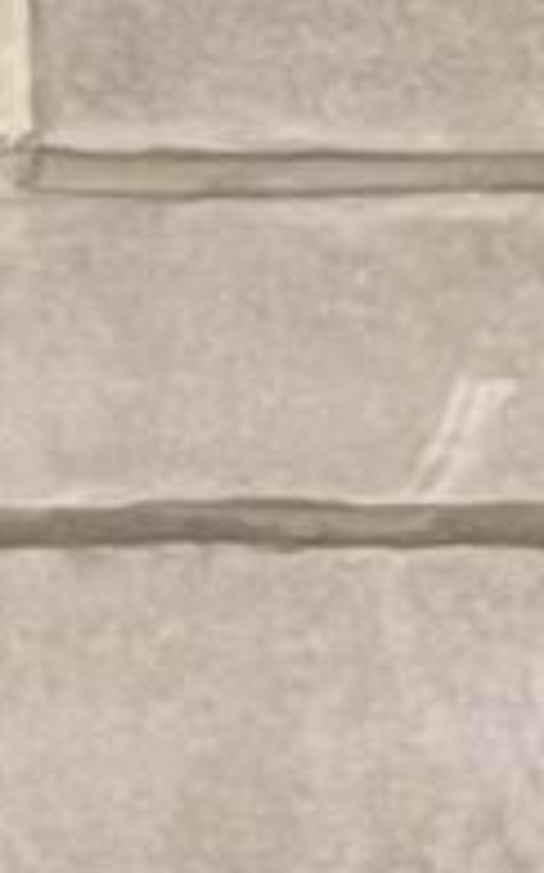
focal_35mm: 273
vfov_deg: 6.7
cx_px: 3709
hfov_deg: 3.8
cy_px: -2034
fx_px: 6486
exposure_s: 1/40
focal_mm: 5.7
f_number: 1.5
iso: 400
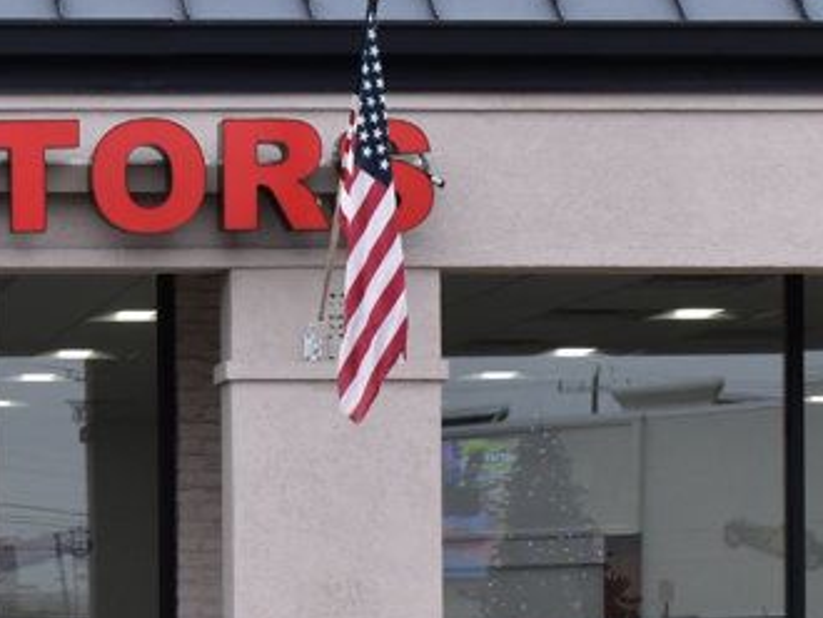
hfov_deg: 12.6
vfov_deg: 9.7
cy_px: 658
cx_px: -209
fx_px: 3616
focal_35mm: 152
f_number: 10
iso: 400
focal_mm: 34
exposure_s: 1/200
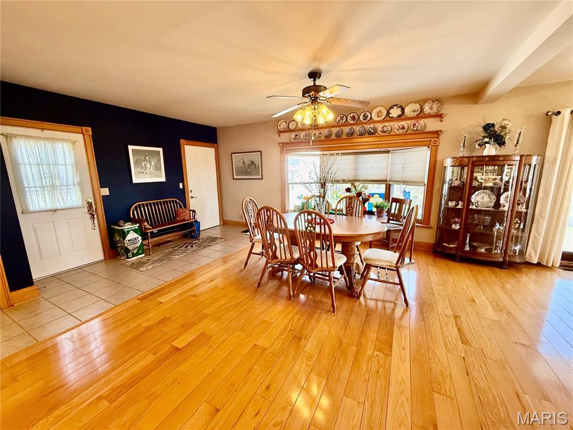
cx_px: 286
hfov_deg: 102.1
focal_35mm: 14
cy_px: 215
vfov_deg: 85.7
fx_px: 232
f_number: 2.2
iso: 250
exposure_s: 1/120
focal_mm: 2.22
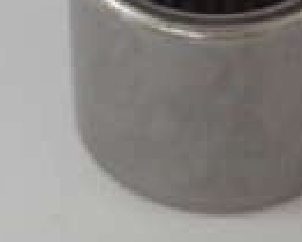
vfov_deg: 3.0
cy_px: -25
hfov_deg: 3.7
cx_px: 217
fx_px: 4615
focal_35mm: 516
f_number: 8
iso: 800
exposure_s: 1/10
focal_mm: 80
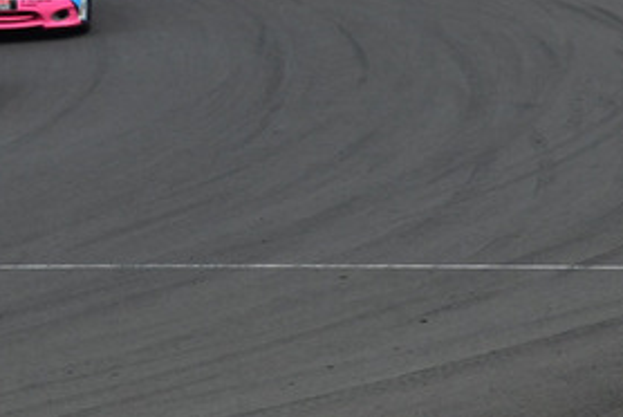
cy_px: 9
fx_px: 5977
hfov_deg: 5.9
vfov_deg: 4.0
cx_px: -132
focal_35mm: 345
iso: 200
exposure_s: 1/400
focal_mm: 80
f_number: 8
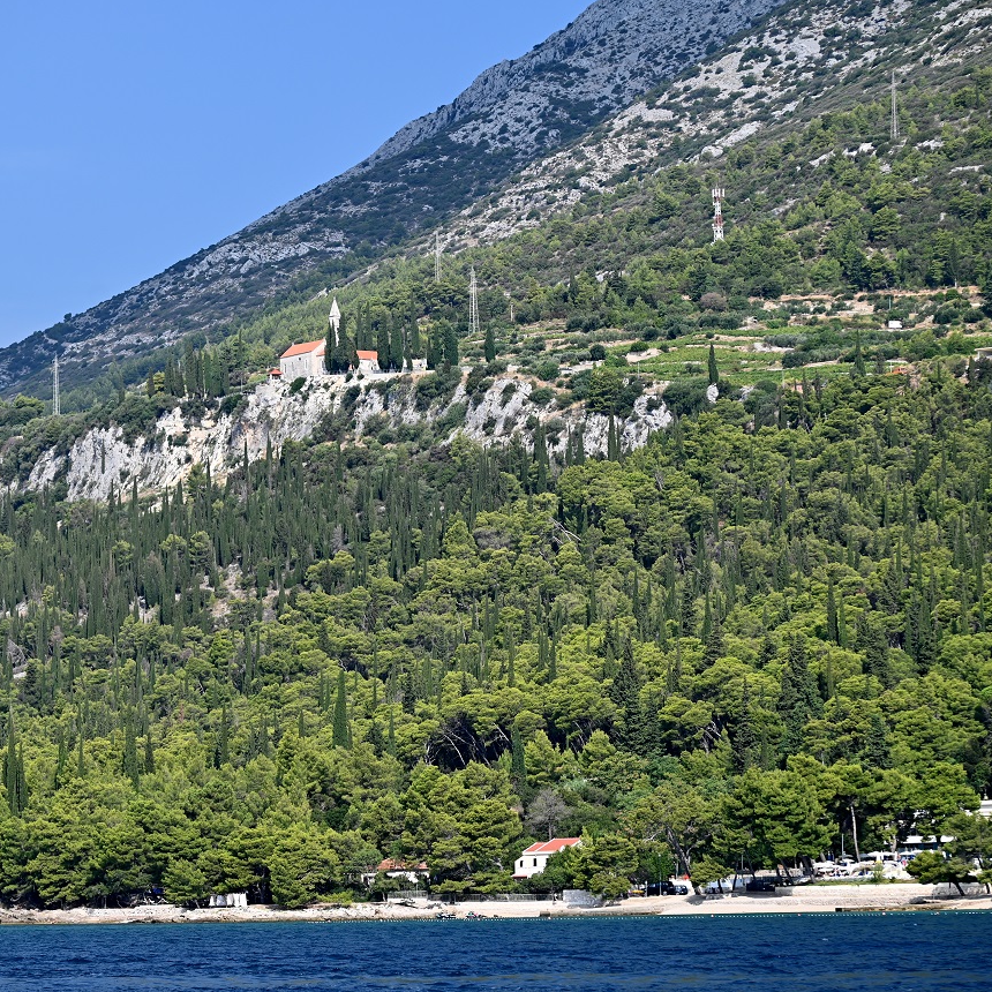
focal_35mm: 131
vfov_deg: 13.3
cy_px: 495
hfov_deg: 13.3
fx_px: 4247
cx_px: 324
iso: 100
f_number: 5.6
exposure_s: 1/500
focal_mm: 102
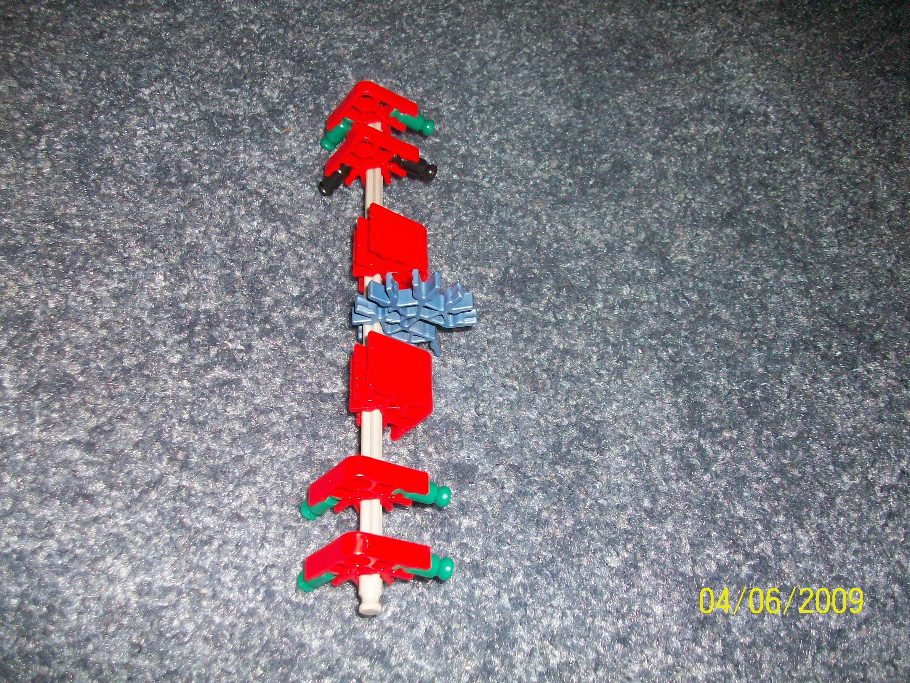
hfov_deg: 54.0
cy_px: 342
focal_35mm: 34
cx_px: 455
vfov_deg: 41.8
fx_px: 894
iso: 160
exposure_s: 1/60
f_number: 2.8
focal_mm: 5.7
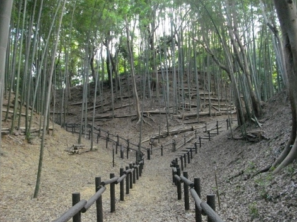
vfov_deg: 41.8
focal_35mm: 34
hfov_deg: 54.0
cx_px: 154
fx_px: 292
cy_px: 109
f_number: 2.9
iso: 800
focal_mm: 5.7
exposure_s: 1/80
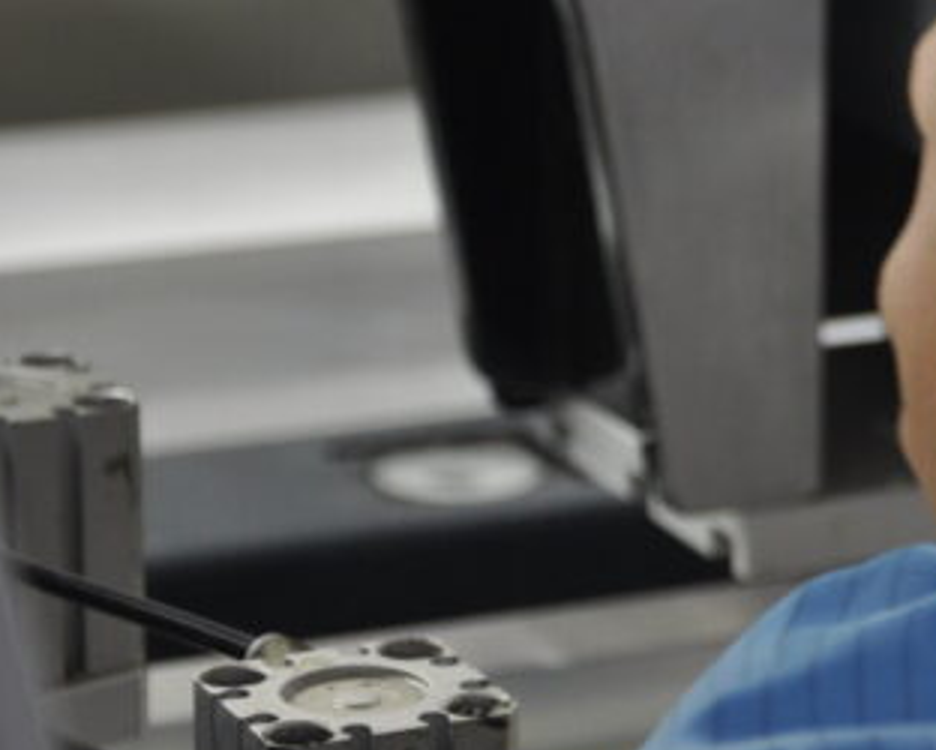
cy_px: 273
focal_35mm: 208
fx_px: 5753
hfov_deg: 9.0
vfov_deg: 7.5
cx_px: 1461
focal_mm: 45
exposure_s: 1/30
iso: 400
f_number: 5.6
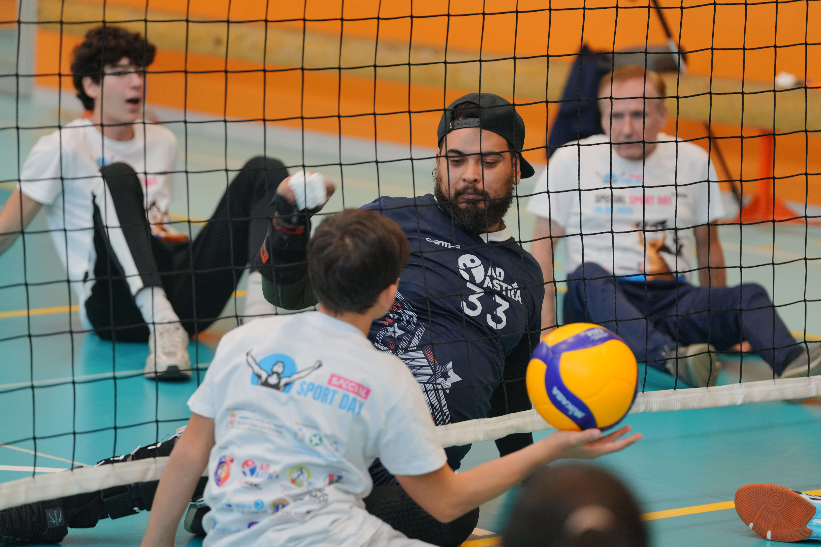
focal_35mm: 149
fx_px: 3398
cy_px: 274
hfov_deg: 13.8
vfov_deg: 9.2
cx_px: 410
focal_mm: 149
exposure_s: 1/320
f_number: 3.2
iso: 800
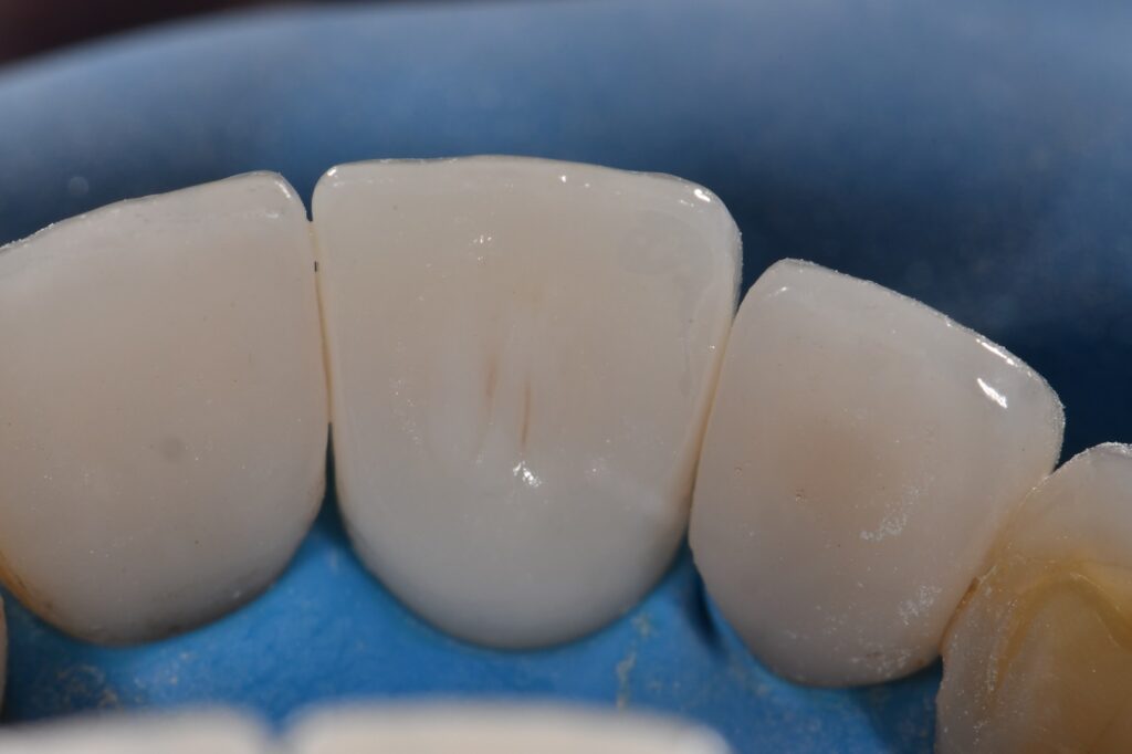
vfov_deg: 8.7
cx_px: 566
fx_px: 4935
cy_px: 377
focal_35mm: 157
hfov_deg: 13.1
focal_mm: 105
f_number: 32
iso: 200
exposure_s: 1/160
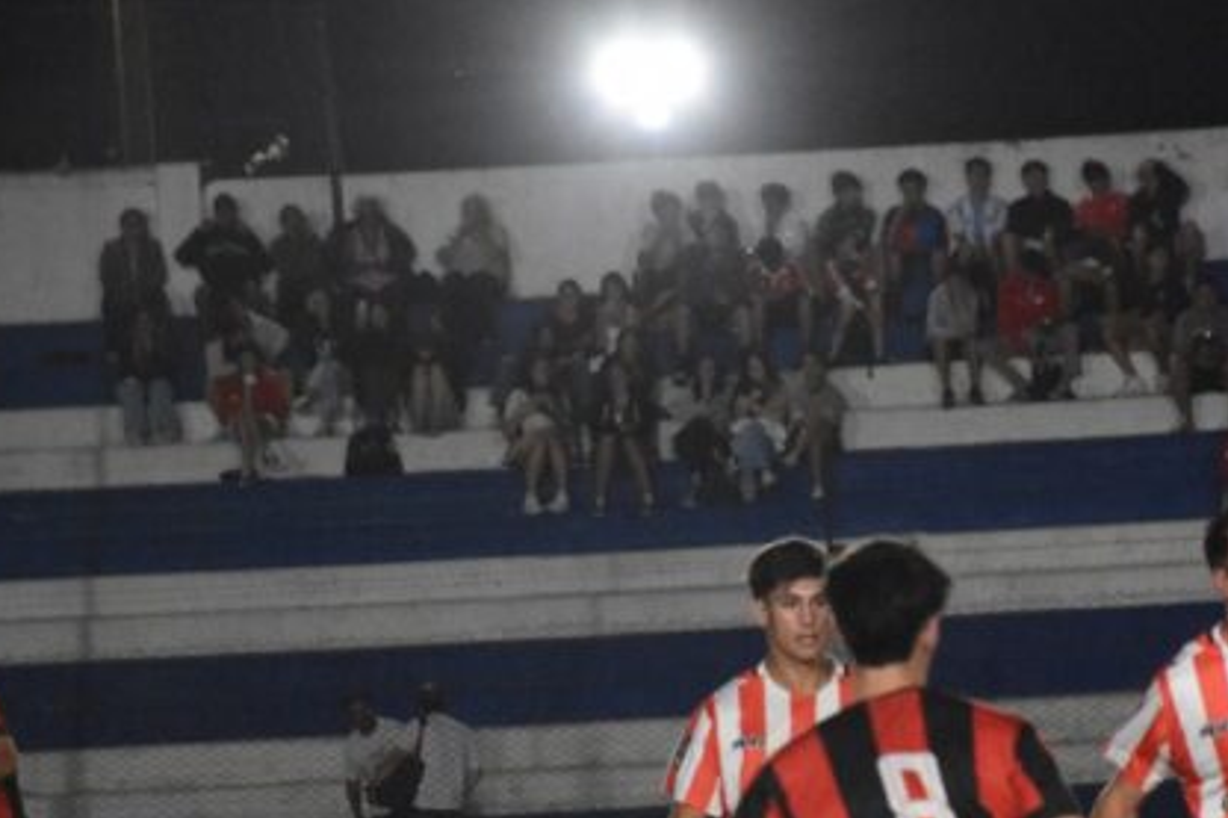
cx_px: 951
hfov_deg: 5.3
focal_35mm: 388
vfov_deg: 3.5
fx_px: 13229
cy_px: 729
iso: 8000
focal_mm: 140
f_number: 5.6
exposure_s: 1/320
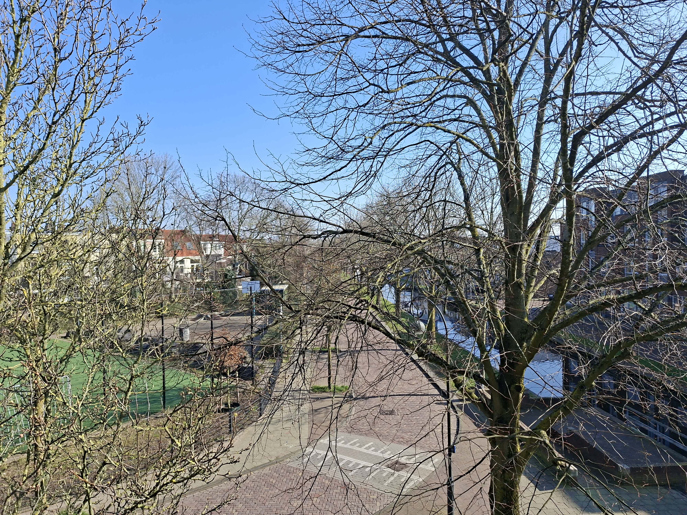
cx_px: 344
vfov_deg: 58.9
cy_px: 258
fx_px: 456
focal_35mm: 23
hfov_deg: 73.9
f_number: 1.8
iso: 50
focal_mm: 5.5
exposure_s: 1/1350
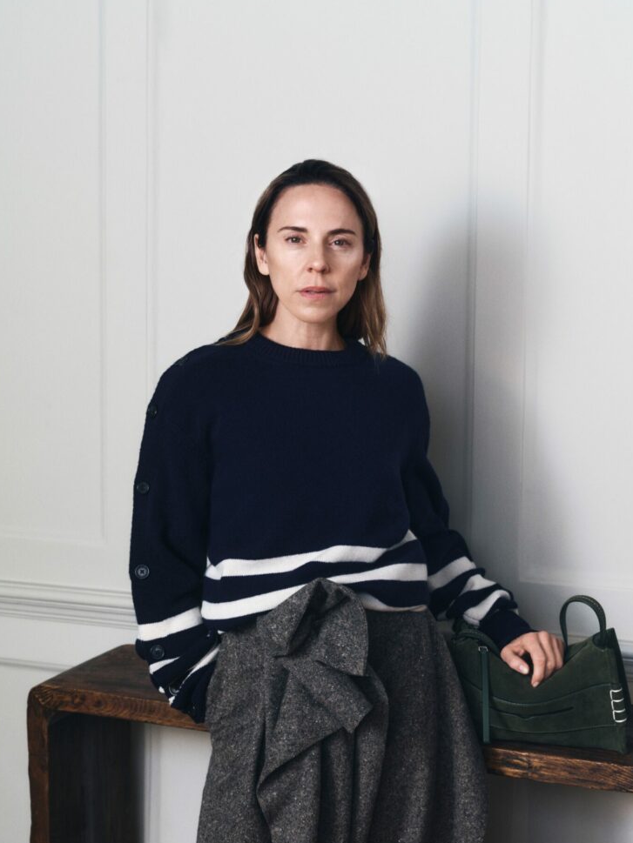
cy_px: 425
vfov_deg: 26.0
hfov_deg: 19.6
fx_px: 1828
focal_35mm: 75
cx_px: 325
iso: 2000
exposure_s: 1/160
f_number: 8
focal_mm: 90.1
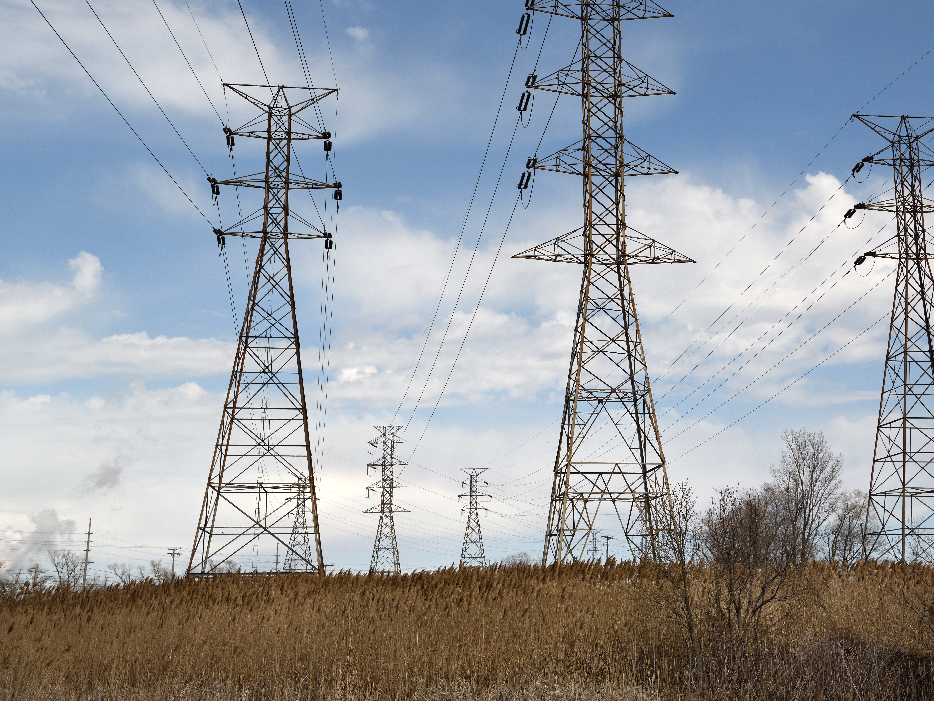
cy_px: 302
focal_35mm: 50
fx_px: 1349
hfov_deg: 38.0
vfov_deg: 29.1
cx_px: 572
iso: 200
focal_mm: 40
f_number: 5.6
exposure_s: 1/2500
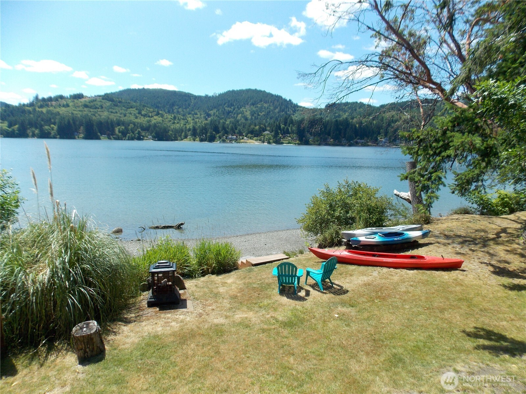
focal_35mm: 23
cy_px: 197
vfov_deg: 58.9
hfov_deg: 73.9
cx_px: 263
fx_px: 349
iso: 80
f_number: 3.1
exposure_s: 1/640
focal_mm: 4
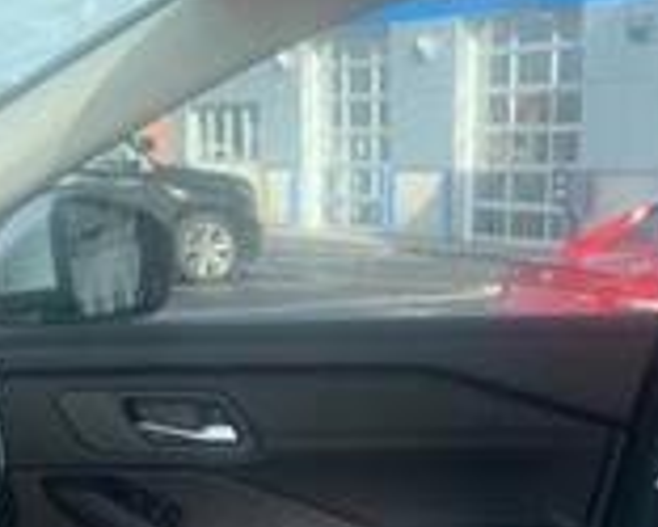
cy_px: 717
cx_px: 502
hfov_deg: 23.0
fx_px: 1598
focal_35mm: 82
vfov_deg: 17.4
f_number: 1.8
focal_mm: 4.25
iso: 25
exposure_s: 1/687
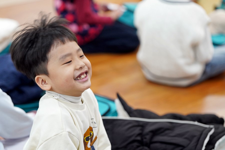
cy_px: 75
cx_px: 112
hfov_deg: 16.1
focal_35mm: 127
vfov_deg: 10.8
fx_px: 794
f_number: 3.2
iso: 1600
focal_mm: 127
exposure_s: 1/160
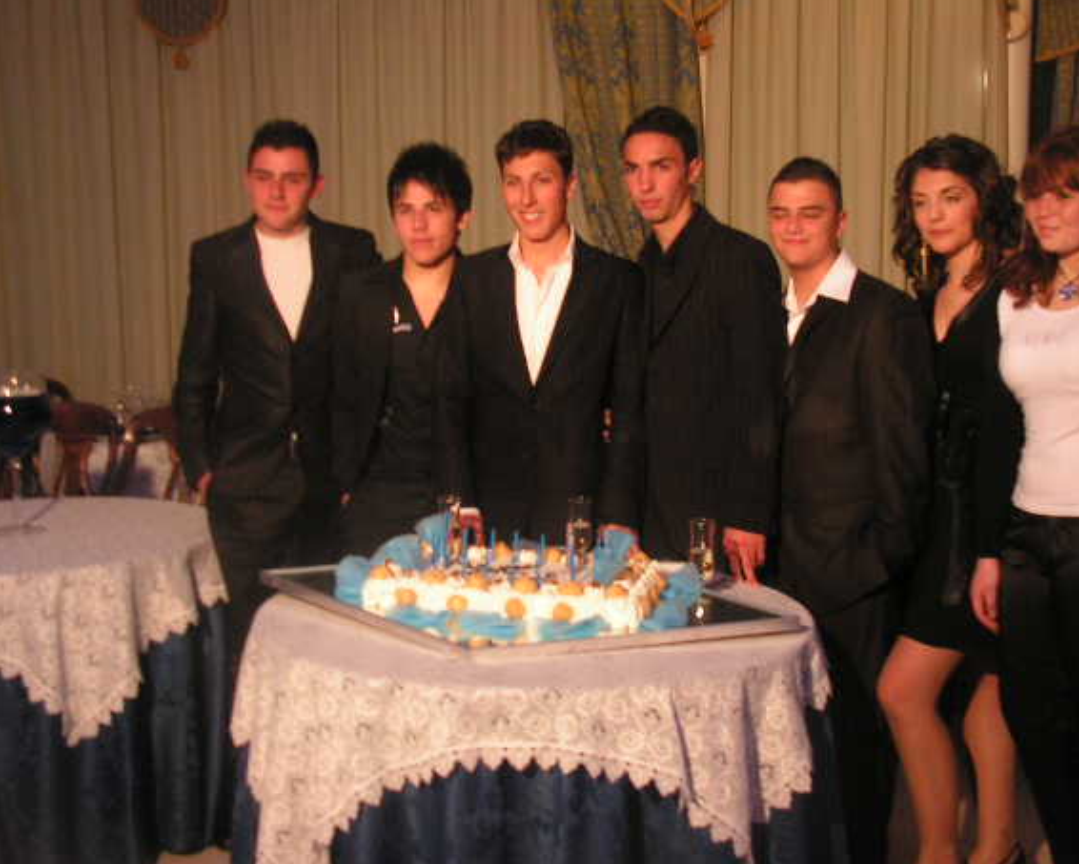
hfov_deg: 35.3
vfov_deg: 28.6
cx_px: 599
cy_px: 442
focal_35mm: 53
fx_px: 1693
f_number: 3.2
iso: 125
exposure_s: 1/50
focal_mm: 8.1
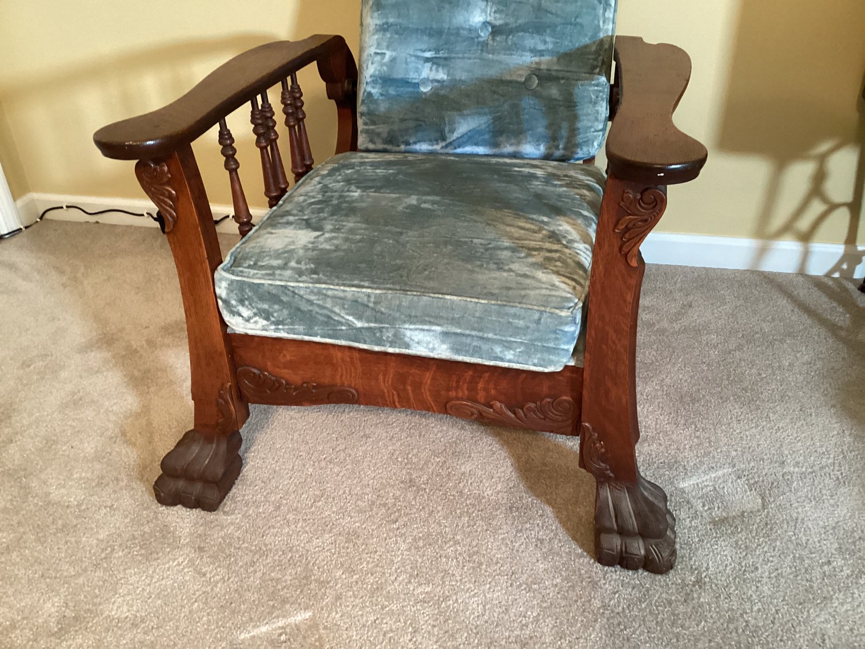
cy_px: 324
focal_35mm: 31
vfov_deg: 45.4
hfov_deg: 58.3
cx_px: 432
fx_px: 775
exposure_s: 1/25
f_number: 2.4
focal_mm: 3.3
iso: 400
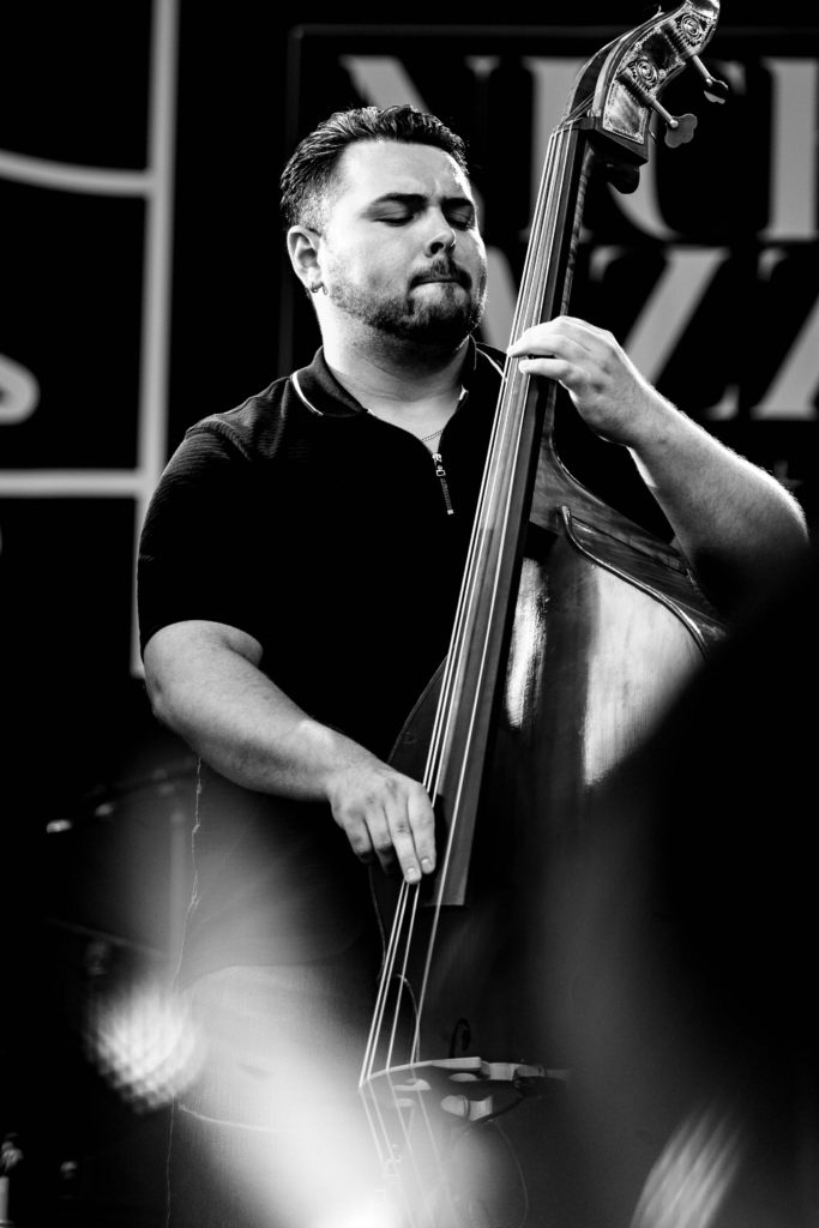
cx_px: 410
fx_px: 6890
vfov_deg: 10.2
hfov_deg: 6.8
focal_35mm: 202
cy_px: 614
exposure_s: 1/640
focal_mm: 135
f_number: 3.5
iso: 400
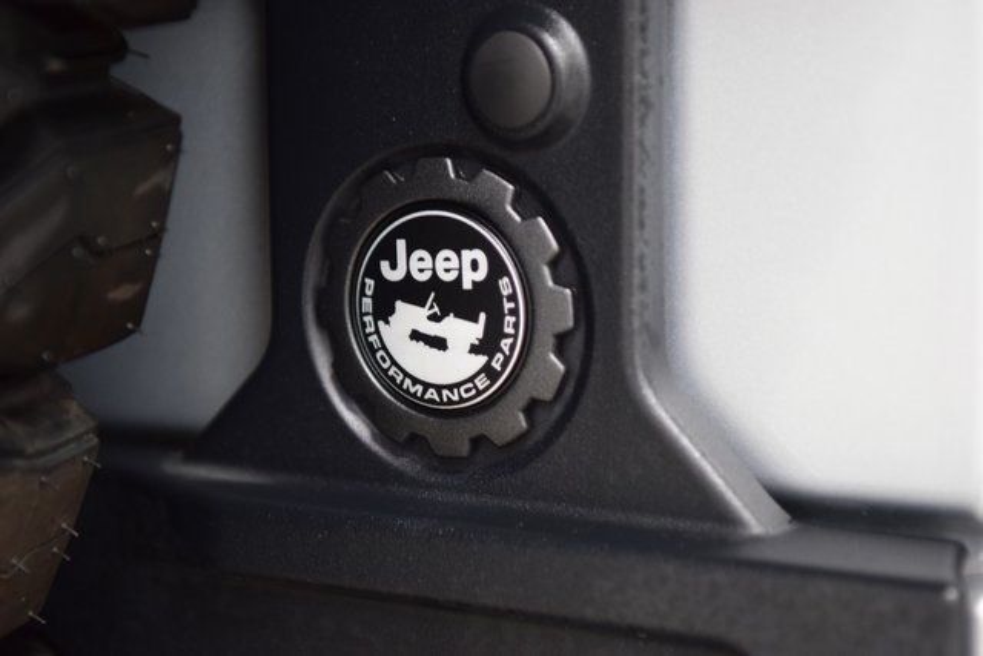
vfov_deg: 13.0
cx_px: 492
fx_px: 2868
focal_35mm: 105
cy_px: 328
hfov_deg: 19.5
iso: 1600
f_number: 2.8
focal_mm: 70
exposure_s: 1/30
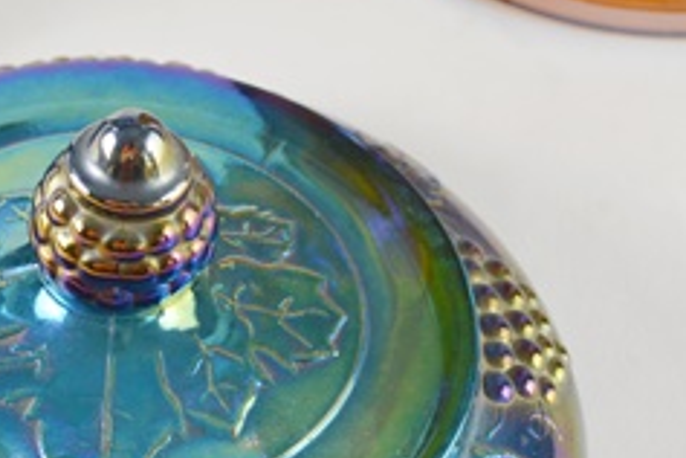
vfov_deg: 10.6
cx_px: 174
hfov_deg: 15.8
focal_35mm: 129
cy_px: 351
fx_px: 2458
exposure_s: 1/125
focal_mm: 34
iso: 400
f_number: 5.6
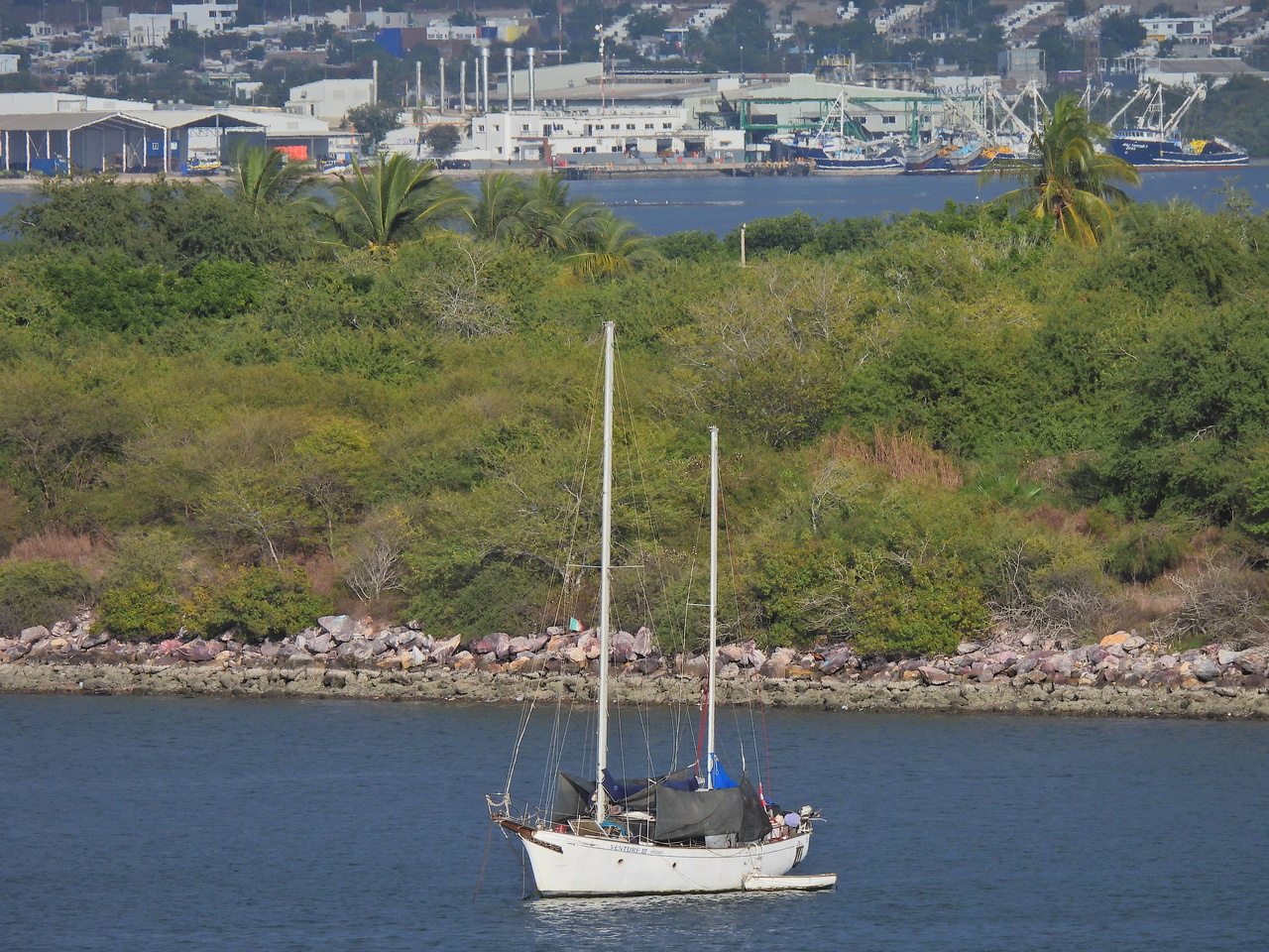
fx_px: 23829
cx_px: 634
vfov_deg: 2.3
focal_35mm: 650
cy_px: 476
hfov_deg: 3.1
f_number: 5.6
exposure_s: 1/1250
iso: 100
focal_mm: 116
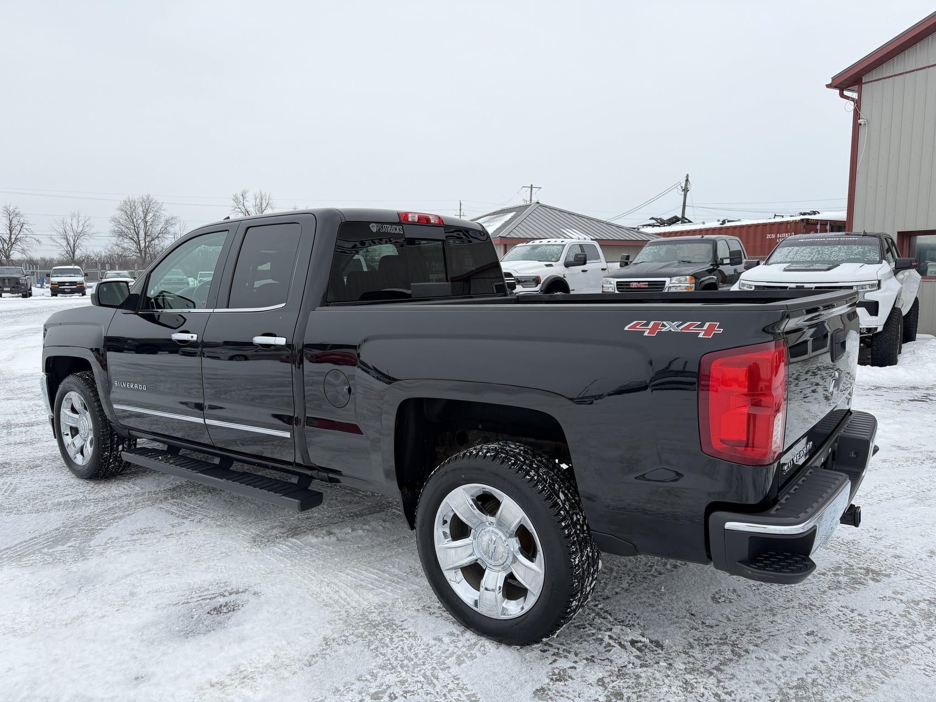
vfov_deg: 56.8
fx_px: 649
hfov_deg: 71.6
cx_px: 468
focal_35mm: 24
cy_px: 351
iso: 80
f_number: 1.78
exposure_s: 1/2000
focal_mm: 6.76
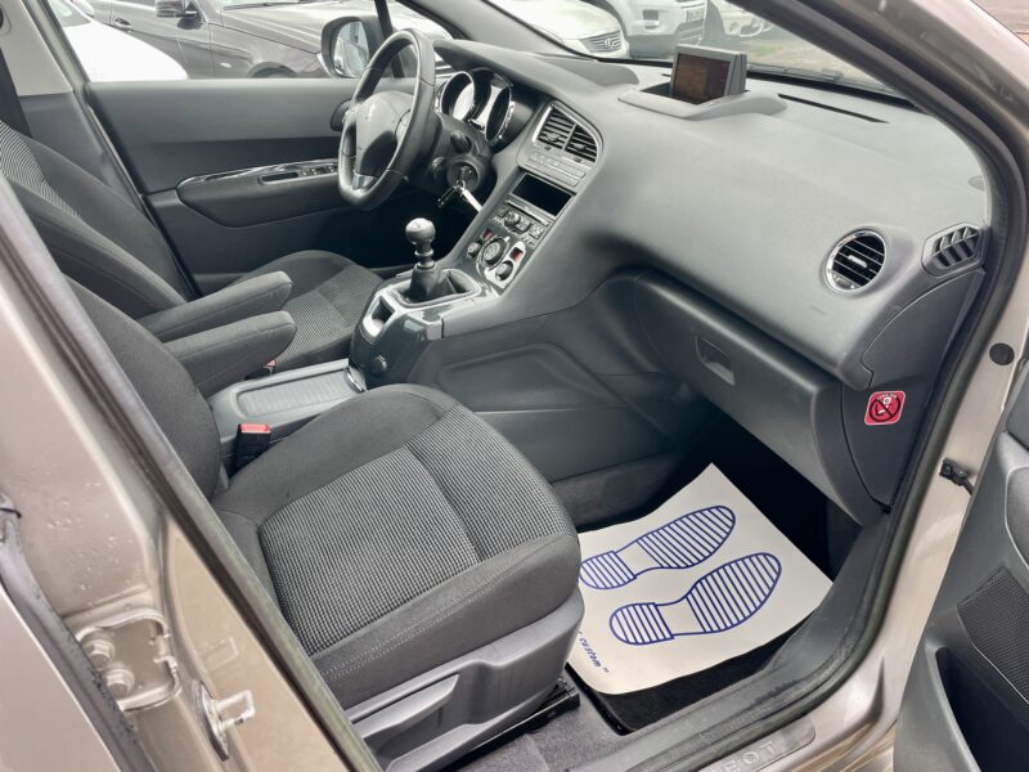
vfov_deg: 53.1
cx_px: 514
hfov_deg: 67.3
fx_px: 773
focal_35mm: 26
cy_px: 386
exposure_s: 1/136
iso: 32
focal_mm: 4.2
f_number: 1.6
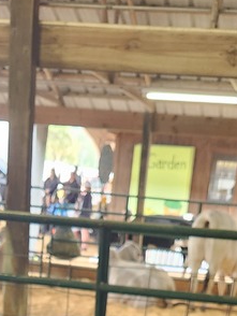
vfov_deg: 19.5
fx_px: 729
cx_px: 72
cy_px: 534
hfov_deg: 18.4
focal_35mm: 80
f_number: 1.8
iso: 250
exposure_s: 1/120
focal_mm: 5.4
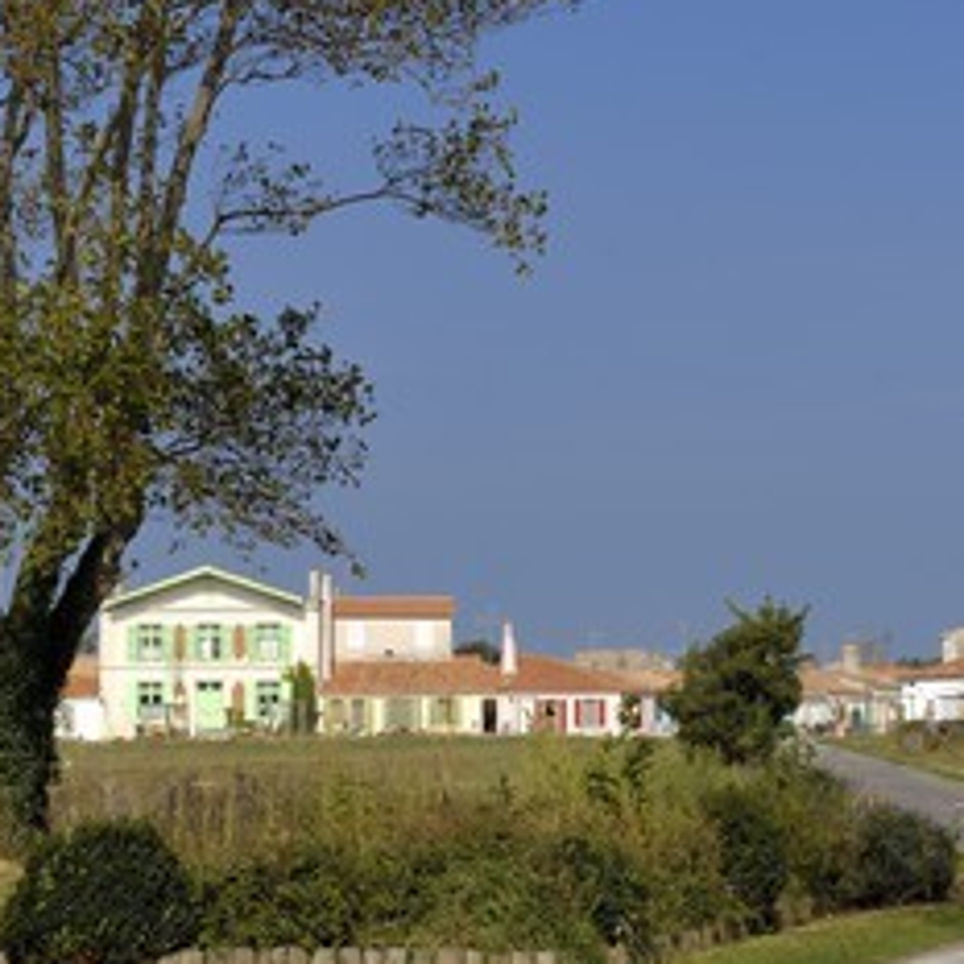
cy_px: 538
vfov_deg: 16.8
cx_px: 784
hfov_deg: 16.6
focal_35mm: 104
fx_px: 3269
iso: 100
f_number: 11
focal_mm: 45
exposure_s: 1/160
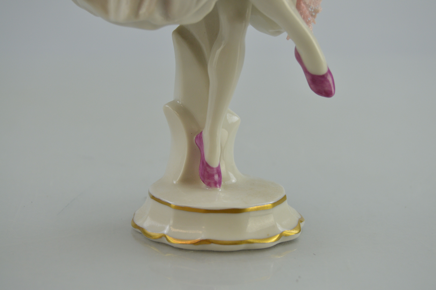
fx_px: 998
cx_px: 218
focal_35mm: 82
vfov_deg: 16.5
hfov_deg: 24.6
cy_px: 145
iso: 400
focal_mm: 55
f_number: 5.6
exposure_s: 1/125
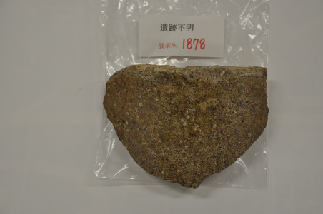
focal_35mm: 63
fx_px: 564
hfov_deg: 31.9
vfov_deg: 21.5
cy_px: 107
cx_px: 162
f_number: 5
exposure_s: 1/100
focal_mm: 42
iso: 400
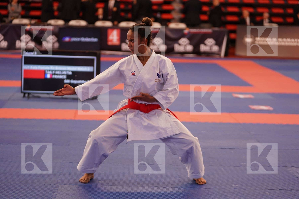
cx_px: 150
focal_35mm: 109
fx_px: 905
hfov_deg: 18.8
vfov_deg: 12.6
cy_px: 100
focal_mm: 109
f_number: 2.8
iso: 800
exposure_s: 1/500
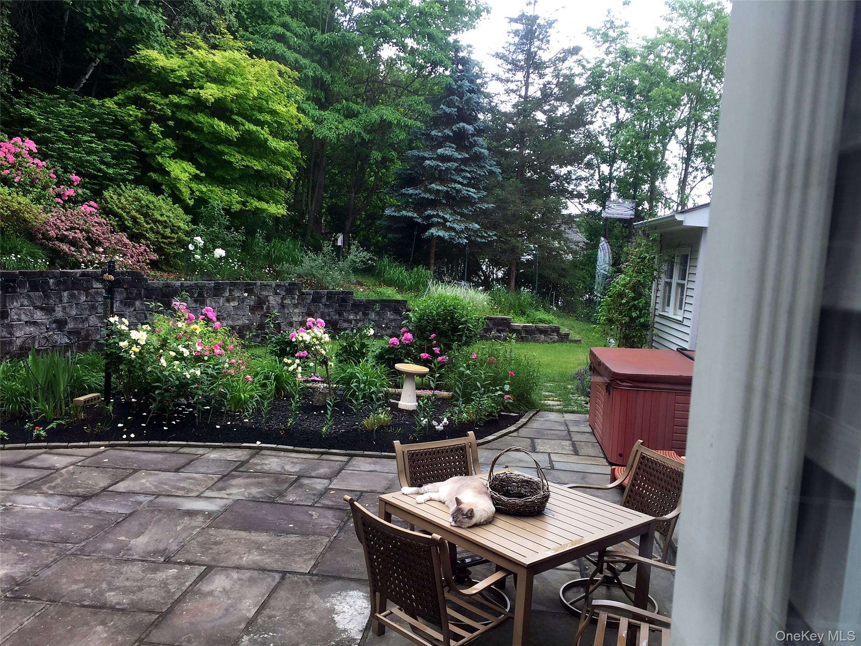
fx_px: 721
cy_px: 323
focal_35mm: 29
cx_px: 430
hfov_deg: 61.7
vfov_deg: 48.2
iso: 32
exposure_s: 1/120
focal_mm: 4.15
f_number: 2.2
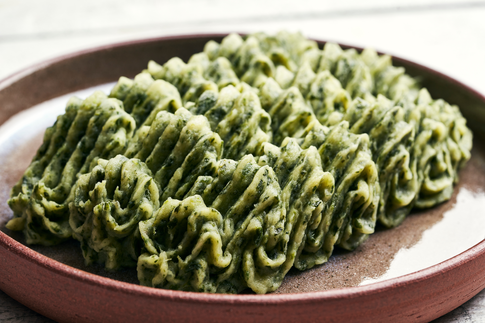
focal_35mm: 90
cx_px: 242
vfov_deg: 15.2
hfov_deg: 22.6
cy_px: 162
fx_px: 1213
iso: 250
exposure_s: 1/125
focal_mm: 90
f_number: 8
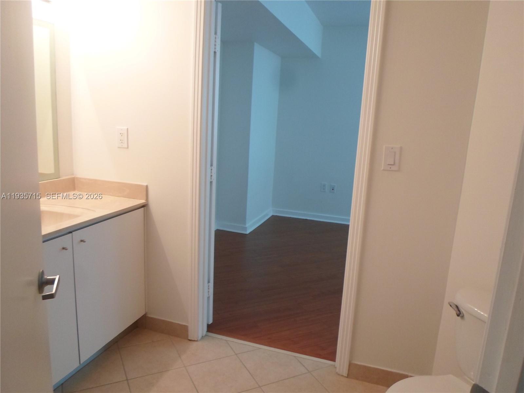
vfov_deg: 54.9
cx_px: 262
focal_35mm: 25
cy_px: 196
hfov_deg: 69.4
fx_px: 378
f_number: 2.5
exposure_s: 1/30
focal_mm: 4.5
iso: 160
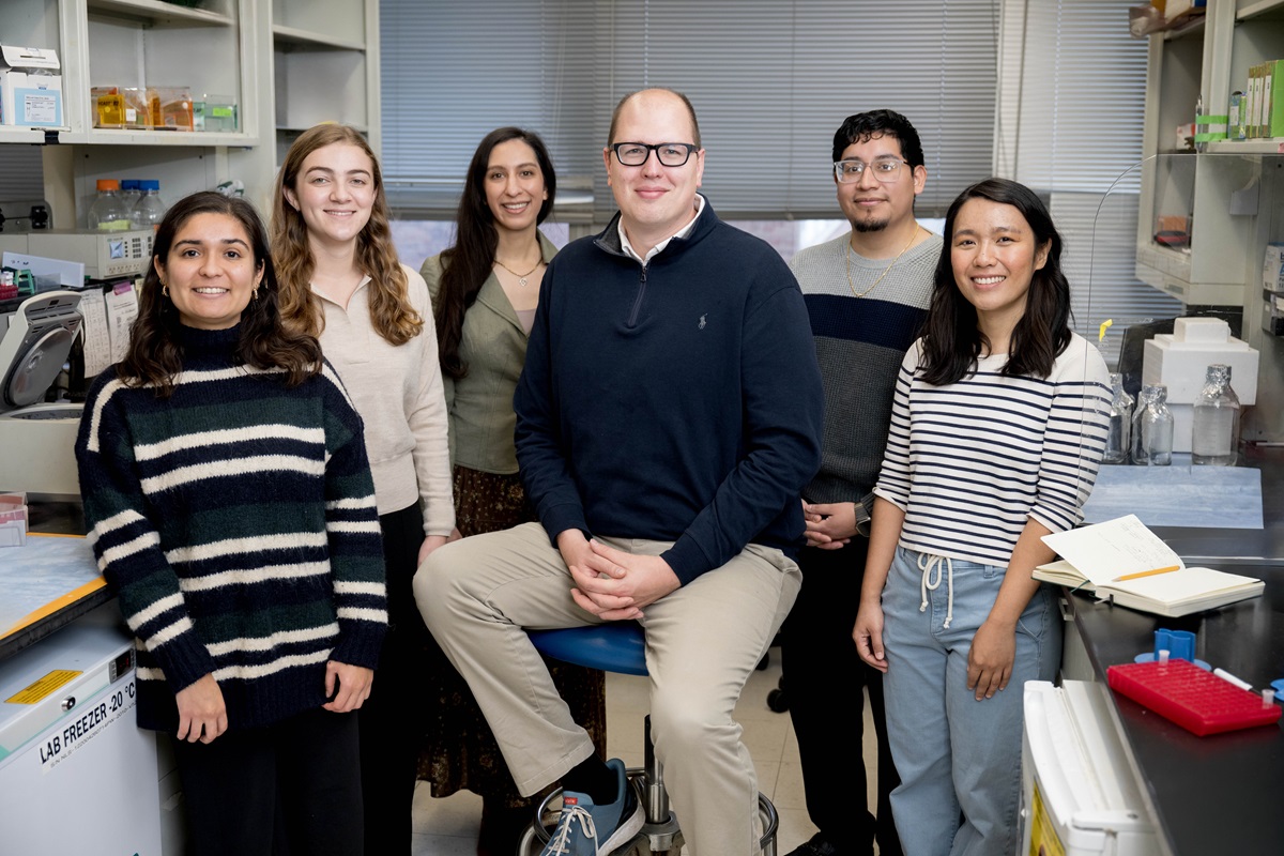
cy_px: 428
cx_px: 642
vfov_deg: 31.2
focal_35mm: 43
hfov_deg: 45.4
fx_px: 1534
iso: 500
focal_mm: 43
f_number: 3.2
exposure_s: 1/250
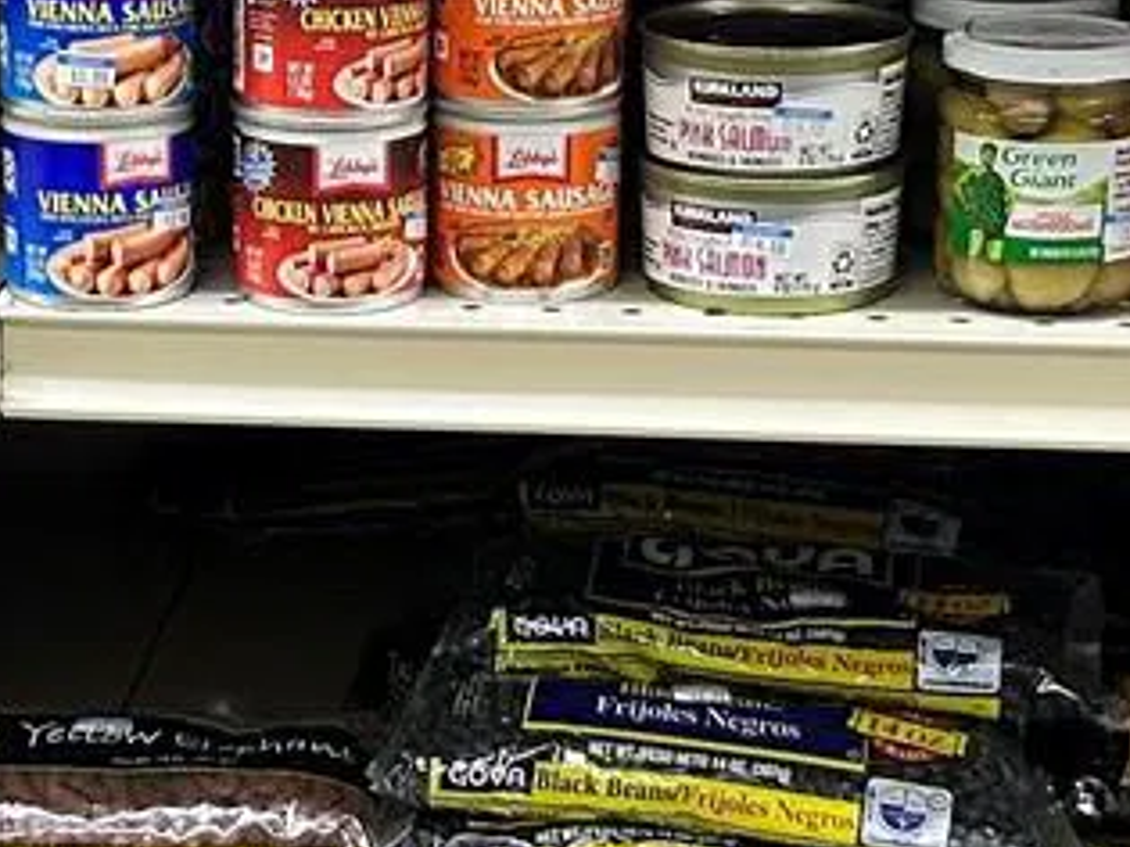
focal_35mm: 132
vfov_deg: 11.2
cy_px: 413
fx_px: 4307
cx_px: 273
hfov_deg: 14.9
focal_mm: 5.7
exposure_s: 1/60
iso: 160
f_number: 1.5
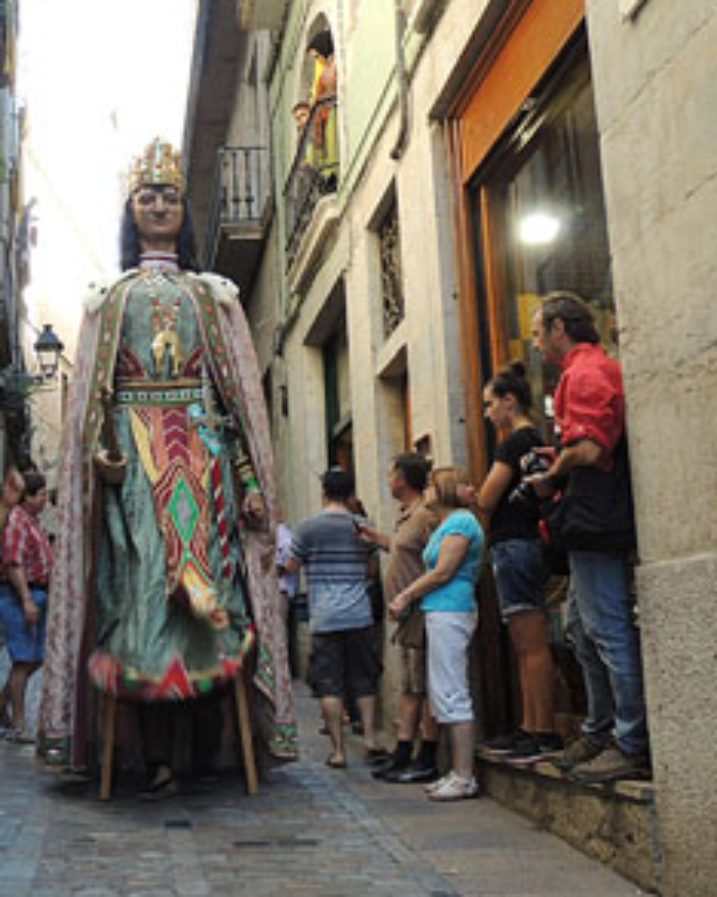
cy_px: 441
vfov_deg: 42.0
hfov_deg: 33.0
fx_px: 1168
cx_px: 123
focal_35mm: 44
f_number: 3.2
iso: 100
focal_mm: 5.8
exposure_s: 1/50
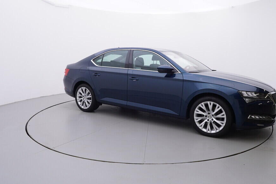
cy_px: 91
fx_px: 204
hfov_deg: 68.0
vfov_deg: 48.7
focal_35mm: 27
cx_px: 152
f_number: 5
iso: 200
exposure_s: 1/80
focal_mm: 15
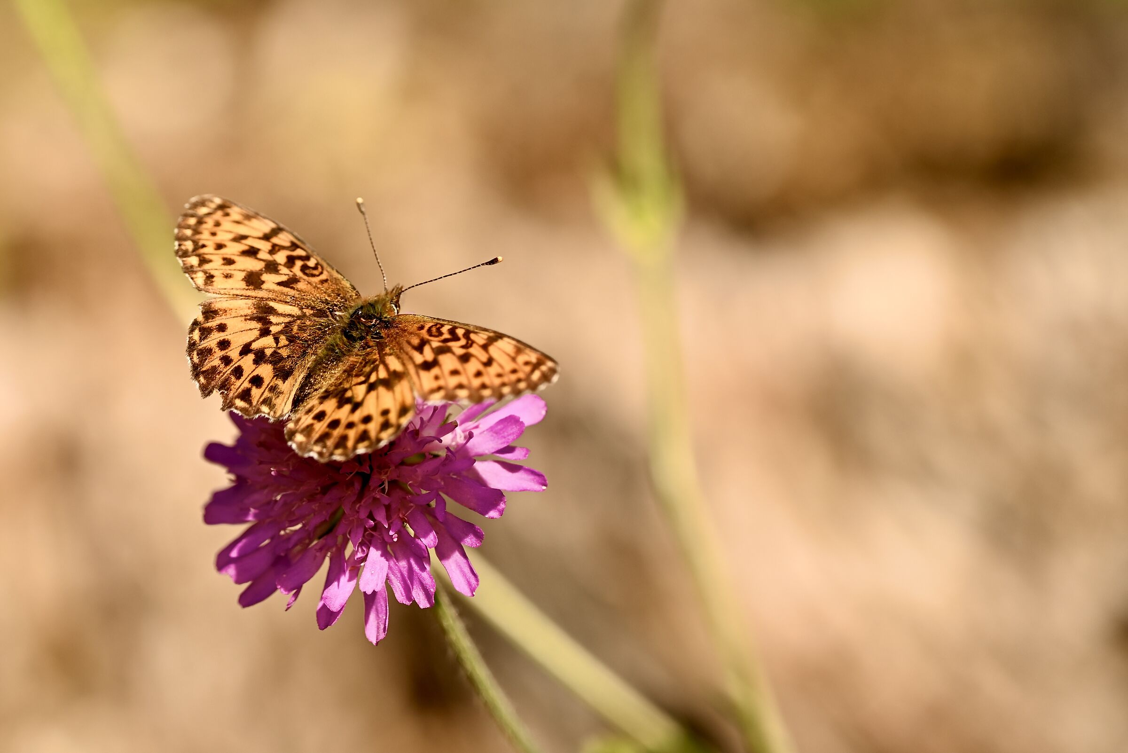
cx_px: 564
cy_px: 376
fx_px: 3761
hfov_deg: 17.1
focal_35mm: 120
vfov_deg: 11.4
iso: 100
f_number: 4
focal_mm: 120
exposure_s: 1/1000
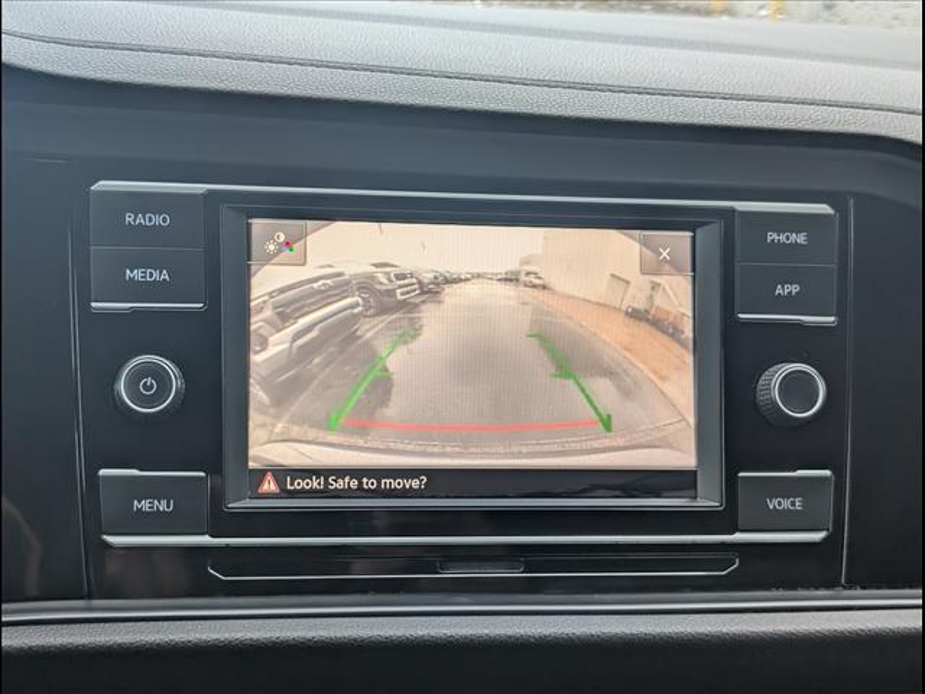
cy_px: 347
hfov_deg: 38.9
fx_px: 1309
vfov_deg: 29.7
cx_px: 462
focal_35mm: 49
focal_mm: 6.9
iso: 184
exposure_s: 1/125
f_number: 1.68
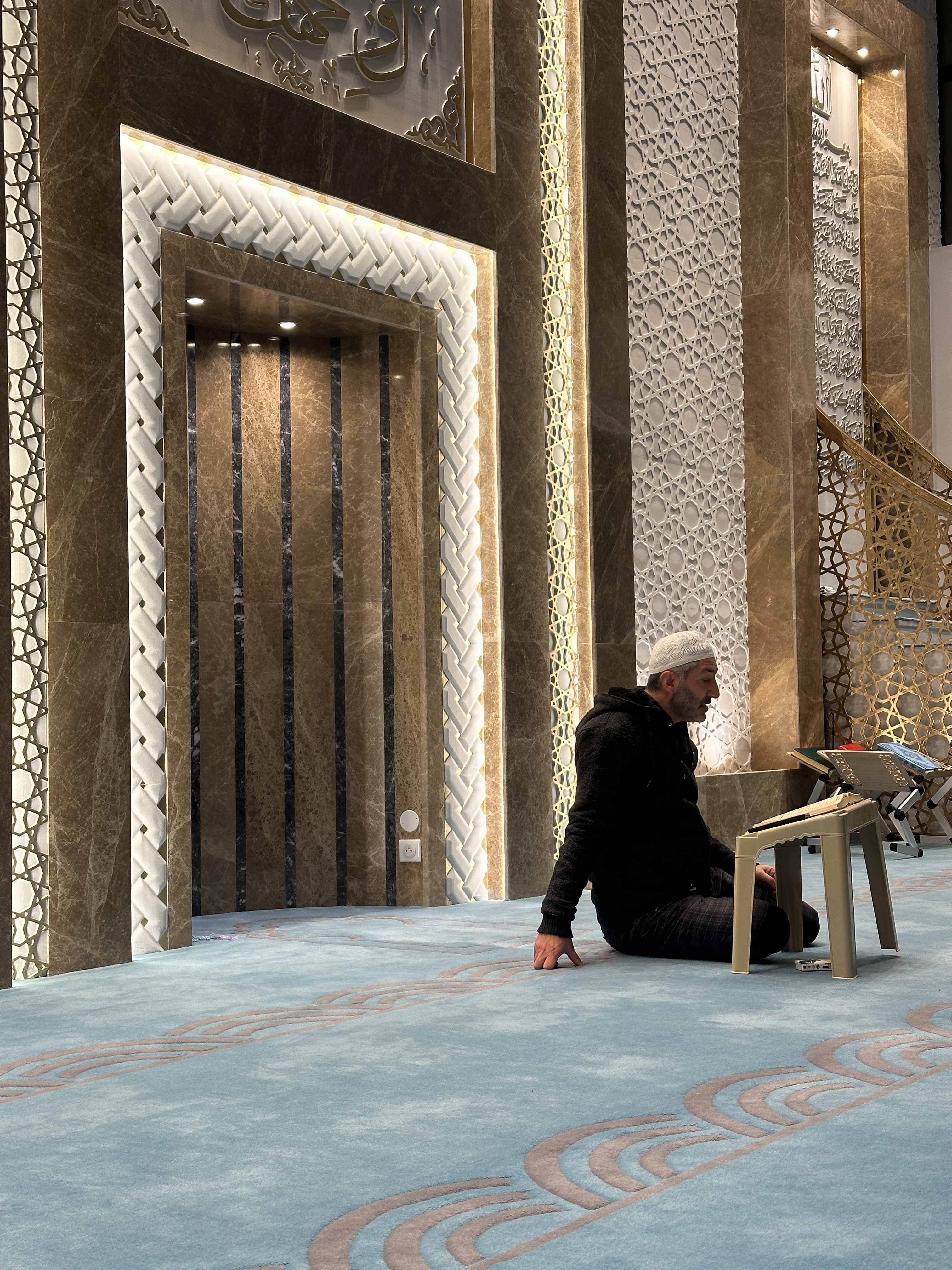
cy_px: 635
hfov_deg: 30.3
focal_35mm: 48
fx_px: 1760
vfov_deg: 39.7
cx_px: 476
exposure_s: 1/50
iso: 50
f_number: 1.78
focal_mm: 6.86
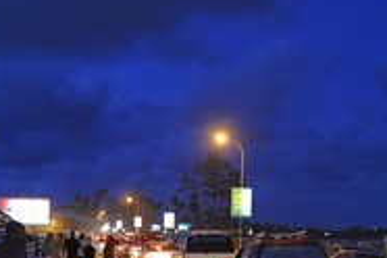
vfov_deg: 21.9
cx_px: 212
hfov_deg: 32.9
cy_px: 214
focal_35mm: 61
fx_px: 656
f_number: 2.8
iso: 3200
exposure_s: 1/40
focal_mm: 27
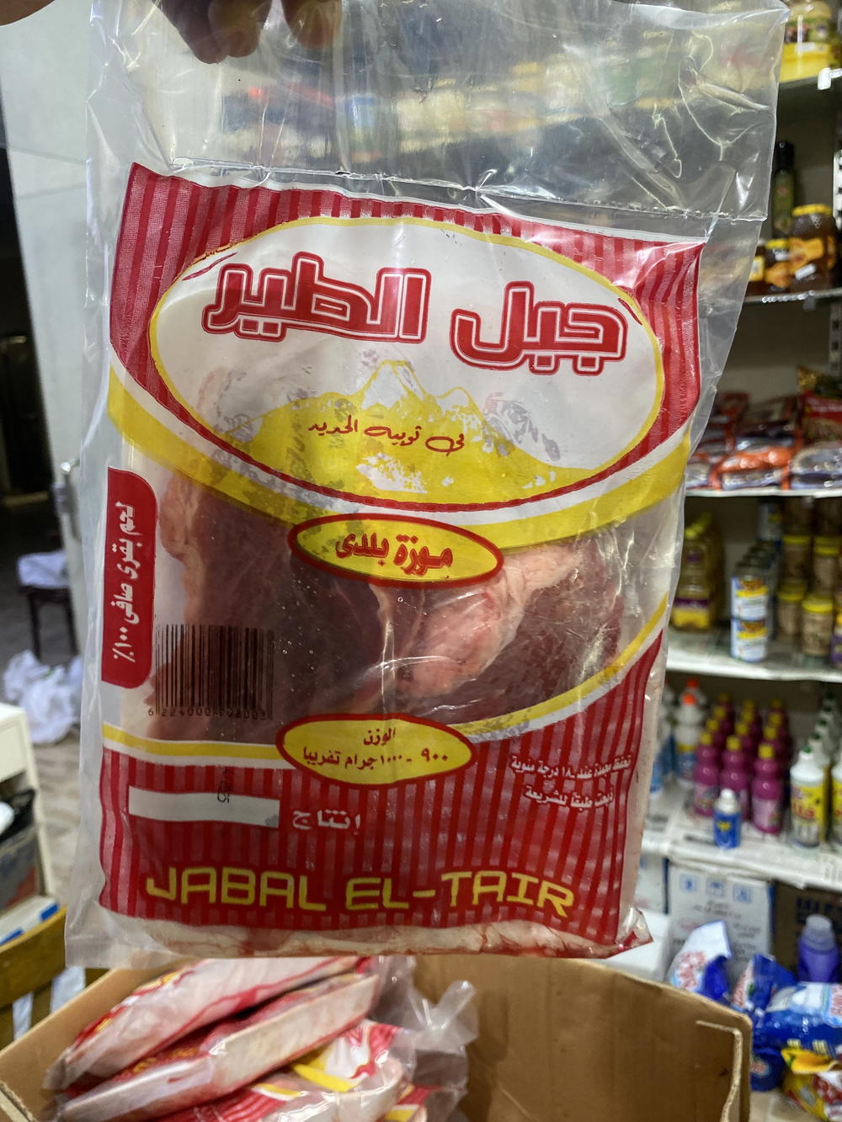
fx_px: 843
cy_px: 561
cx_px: 421
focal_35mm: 26
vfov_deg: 67.3
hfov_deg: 53.1
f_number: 1.8
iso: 200
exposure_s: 1/50
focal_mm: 4.25
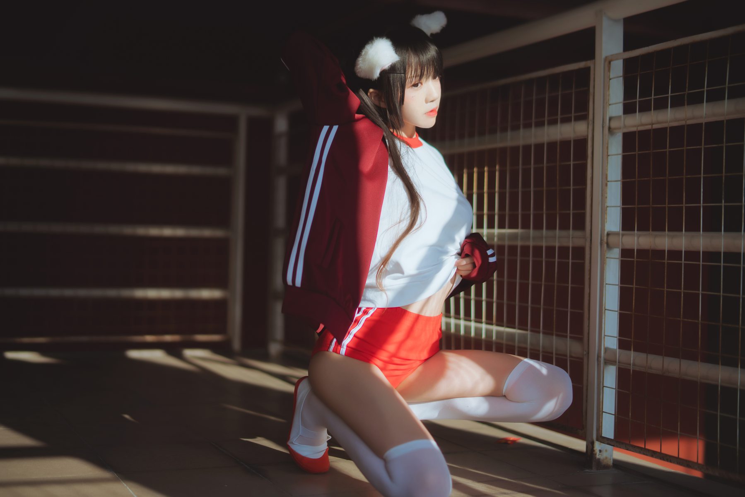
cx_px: 372
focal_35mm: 50
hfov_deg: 39.6
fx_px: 1035
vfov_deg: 27.0
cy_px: 248
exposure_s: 1/1600
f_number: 1.4
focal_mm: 50
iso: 50
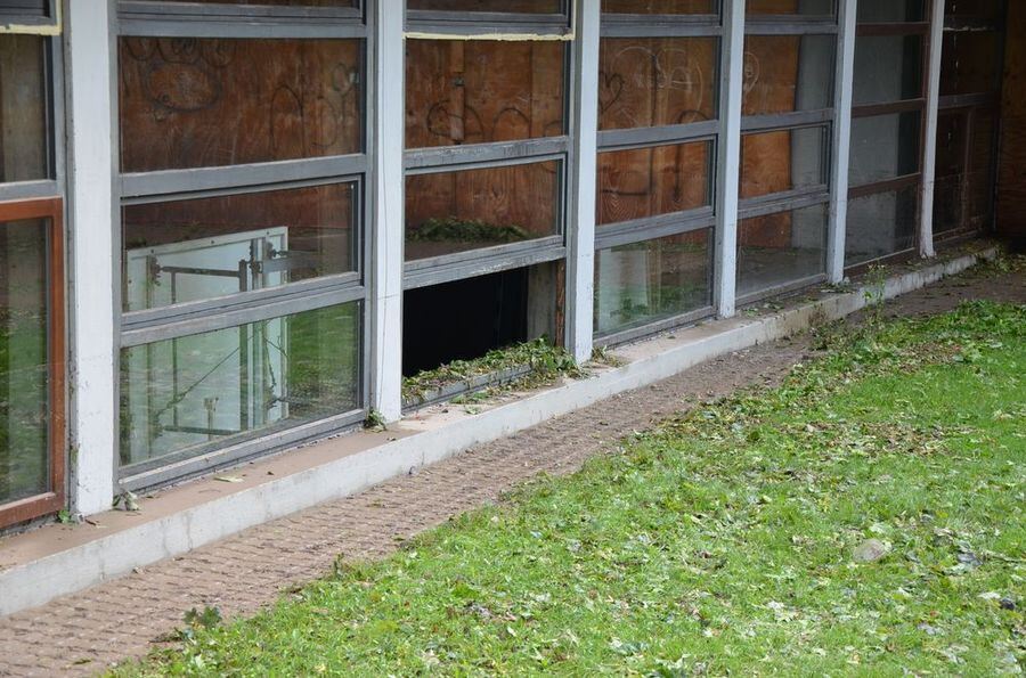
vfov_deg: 14.6
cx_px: 513
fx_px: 2644
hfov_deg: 22.0
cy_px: 339
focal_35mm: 93
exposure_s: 1/125
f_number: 5.6
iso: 400
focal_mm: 62
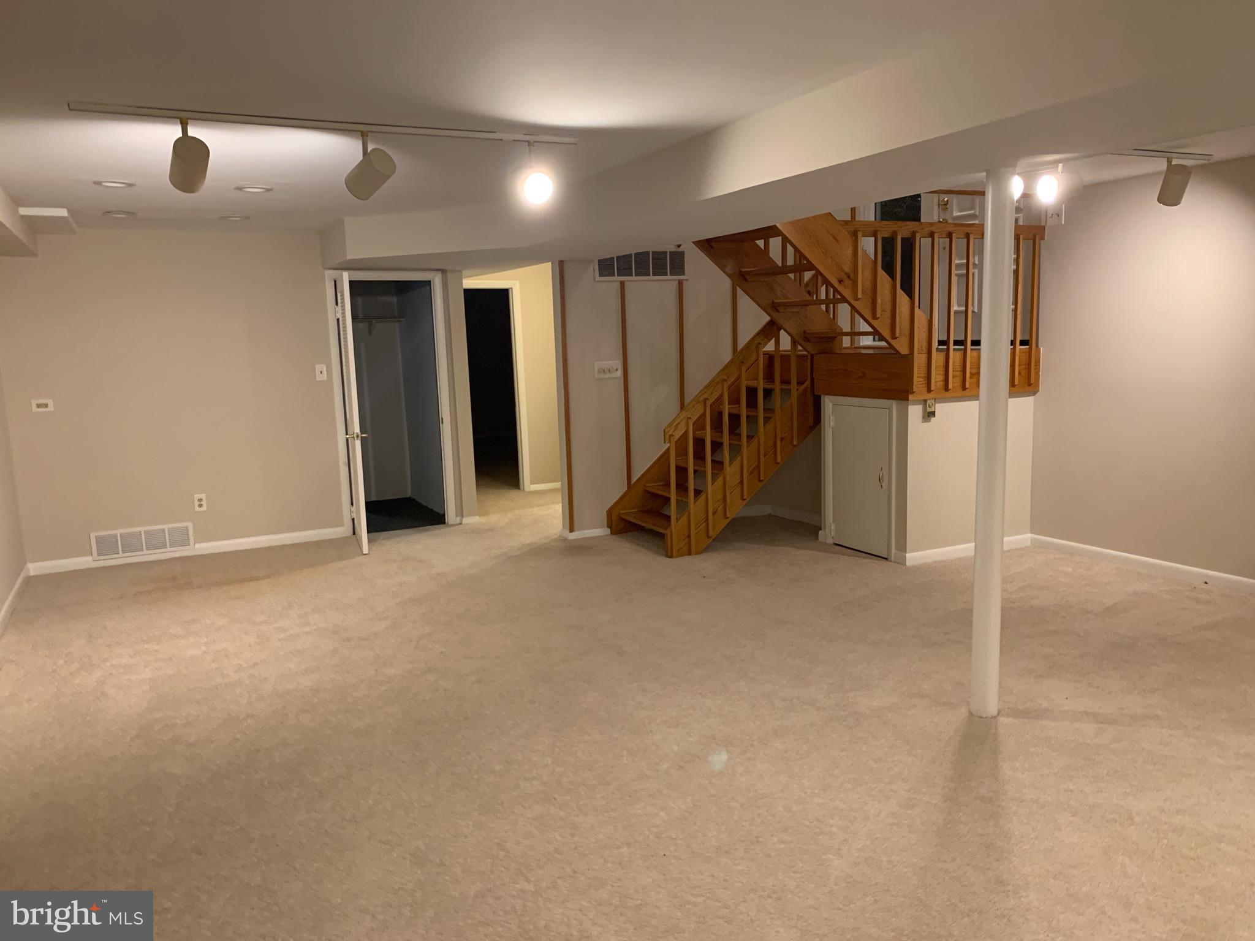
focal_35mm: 26
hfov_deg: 67.3
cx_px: 628
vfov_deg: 53.1
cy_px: 470
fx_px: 943
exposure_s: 1/60
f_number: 1.8
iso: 160
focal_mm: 4.25
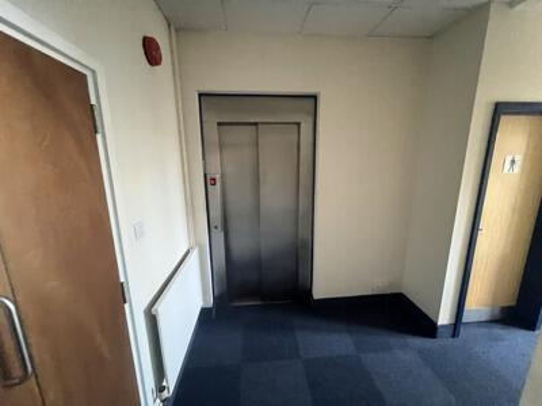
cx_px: 271
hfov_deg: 106.2
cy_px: 203
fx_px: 204
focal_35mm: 13
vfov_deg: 89.9
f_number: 1.8
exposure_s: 1/59
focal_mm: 1.57
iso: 1000
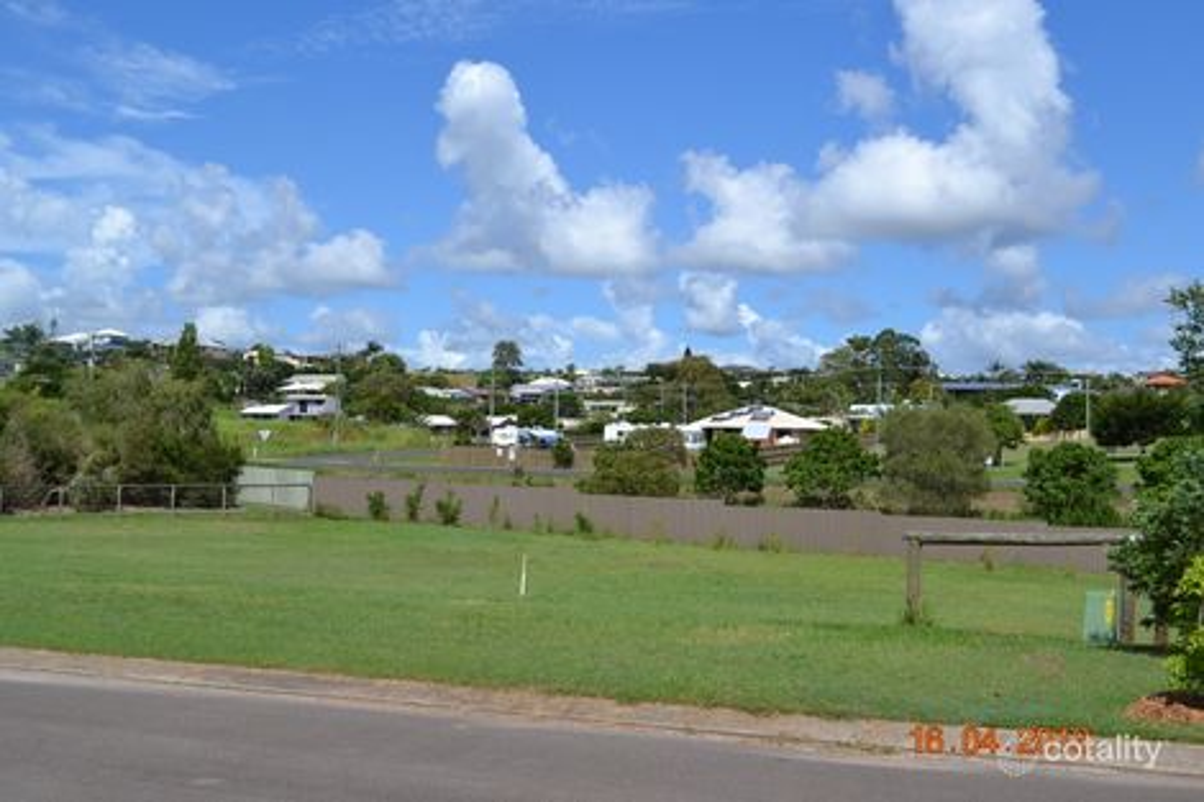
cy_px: 401
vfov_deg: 30.8
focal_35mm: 44
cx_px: 602
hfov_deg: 45.0
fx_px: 1454
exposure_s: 1/2000
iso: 400
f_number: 7.1
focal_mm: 29
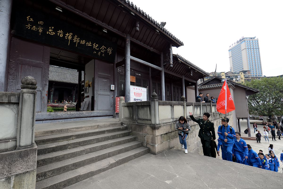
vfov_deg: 73.8
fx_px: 126
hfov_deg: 96.7
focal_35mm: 16
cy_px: 94
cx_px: 142
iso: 100
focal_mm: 16
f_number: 6.3
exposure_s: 1/160
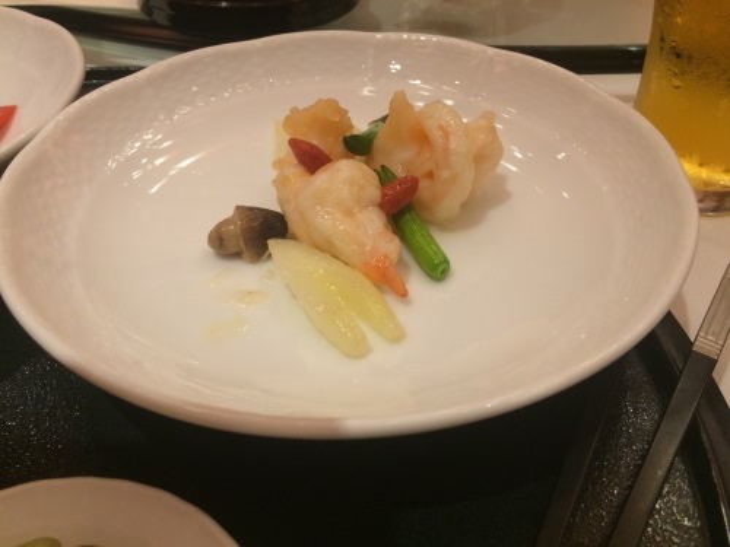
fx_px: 612
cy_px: 274
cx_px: 365
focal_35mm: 29
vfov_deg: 48.2
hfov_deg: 61.7
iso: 125
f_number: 2.2
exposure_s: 1/30
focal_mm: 4.15
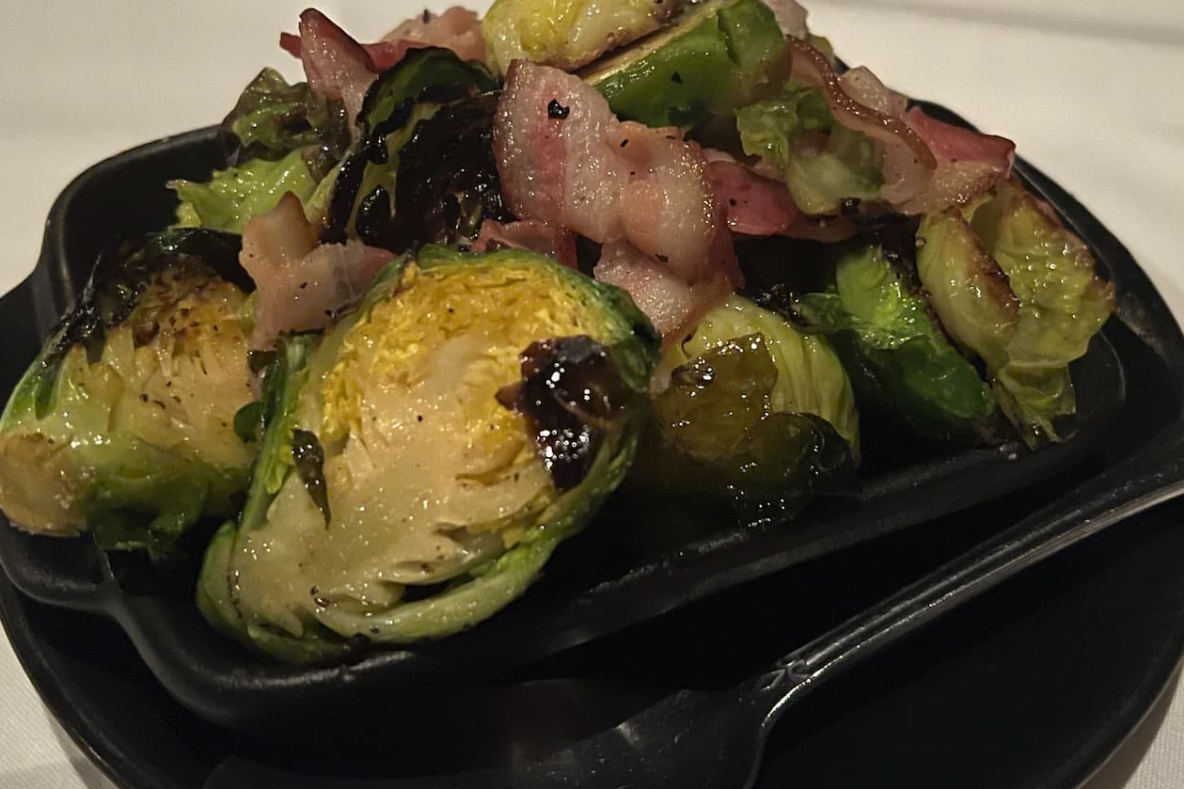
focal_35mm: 44
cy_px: 329
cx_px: 627
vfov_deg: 30.4
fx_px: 1447
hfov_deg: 44.5
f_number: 1.5
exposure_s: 1/24
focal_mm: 5.7
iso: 1000
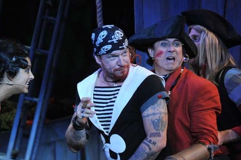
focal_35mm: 345
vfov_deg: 4.0
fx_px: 2306
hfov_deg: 6.0
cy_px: 104
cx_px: 99
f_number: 2.8
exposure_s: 1/400
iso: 3200
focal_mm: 200
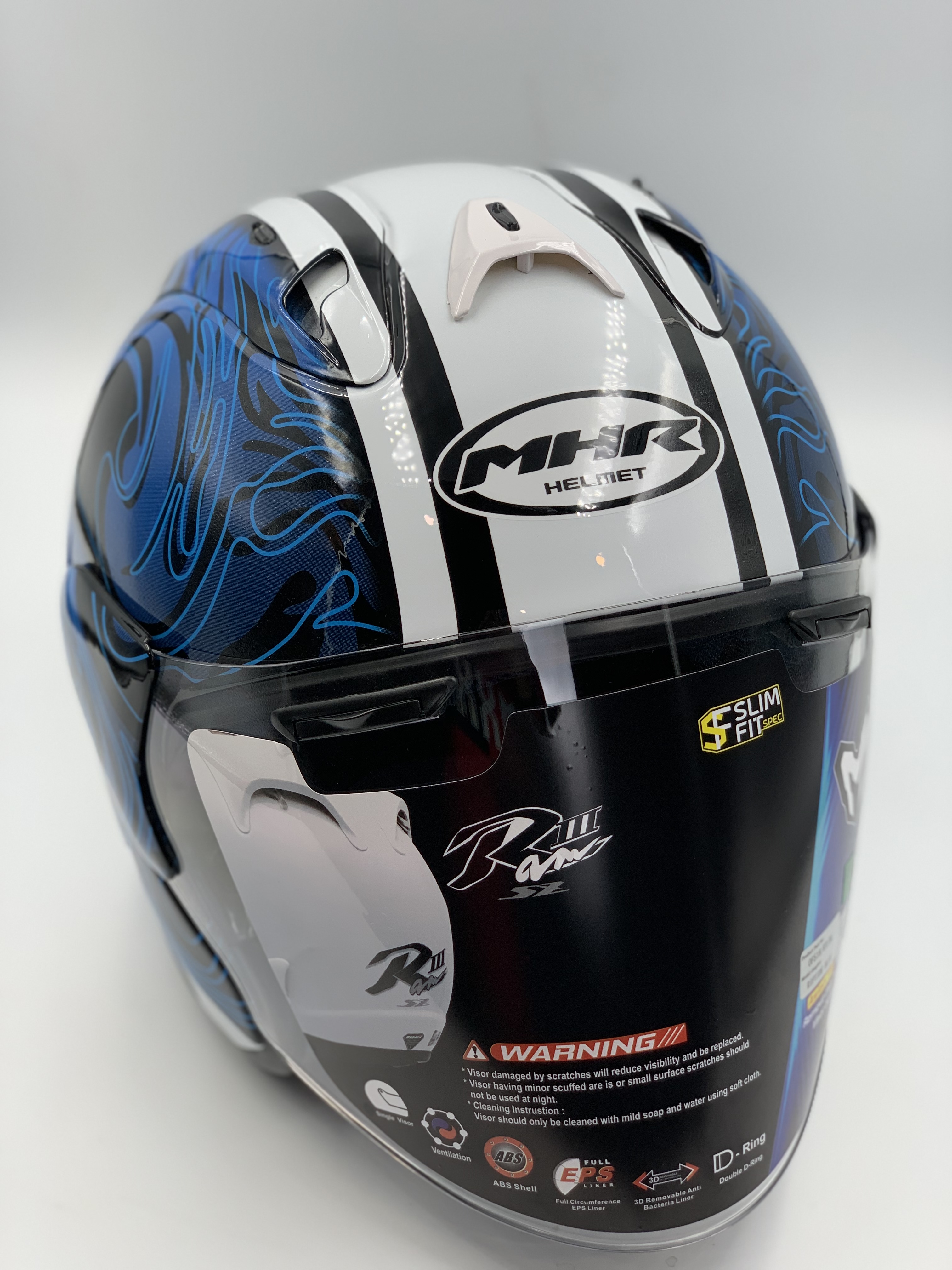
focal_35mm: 52
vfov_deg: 36.8
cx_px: 476
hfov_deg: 28.0
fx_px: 1907
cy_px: 635
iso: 32
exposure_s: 1/122
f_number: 2.4
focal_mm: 6
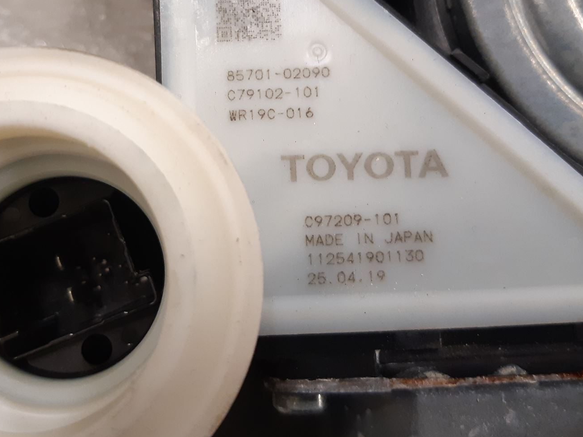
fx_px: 690
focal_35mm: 41
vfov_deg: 34.7
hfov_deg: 45.6
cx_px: 247
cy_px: 133
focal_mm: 3.93
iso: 250
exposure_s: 1/50
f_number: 1.7
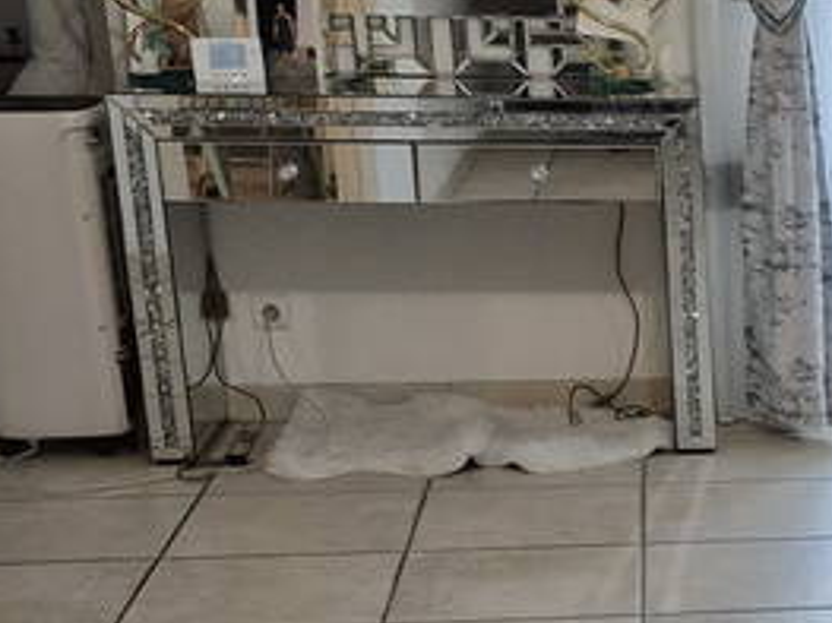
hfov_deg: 24.2
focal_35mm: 69
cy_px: 651
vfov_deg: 20.5
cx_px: 1120
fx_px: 1658
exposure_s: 1/100
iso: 640
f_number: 1.8
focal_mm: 5.4
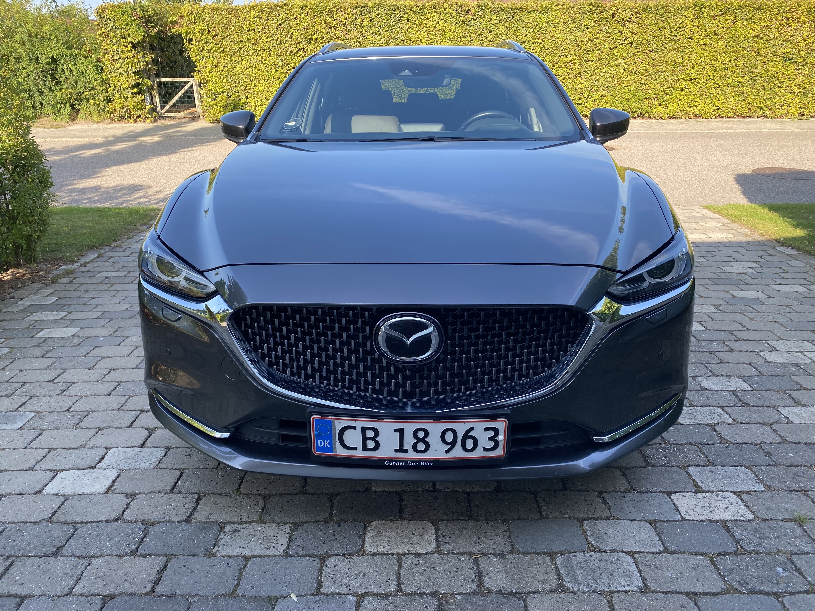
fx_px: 612
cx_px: 408
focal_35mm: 26
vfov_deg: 53.1
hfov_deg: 67.3
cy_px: 306
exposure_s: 1/458
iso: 32
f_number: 1.8
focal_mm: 4.25
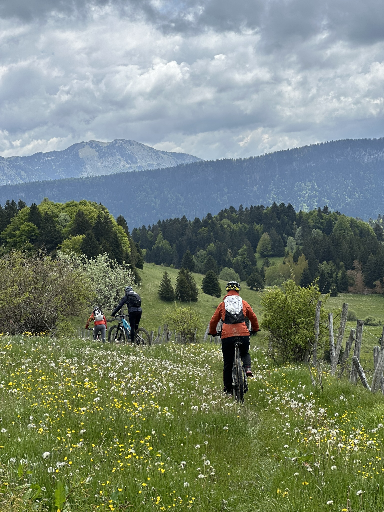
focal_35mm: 77
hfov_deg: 19.1
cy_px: 256
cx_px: 192
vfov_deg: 25.3
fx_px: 1139
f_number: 2.8
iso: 32
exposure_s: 1/867
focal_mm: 9
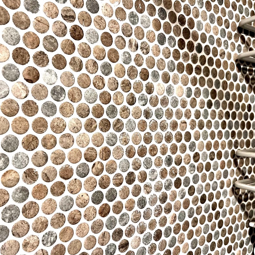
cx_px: 115
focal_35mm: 31
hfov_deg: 52.4
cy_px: 128
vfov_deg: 52.5
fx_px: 258
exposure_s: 1/60
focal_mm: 5.7
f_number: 1.5
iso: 100
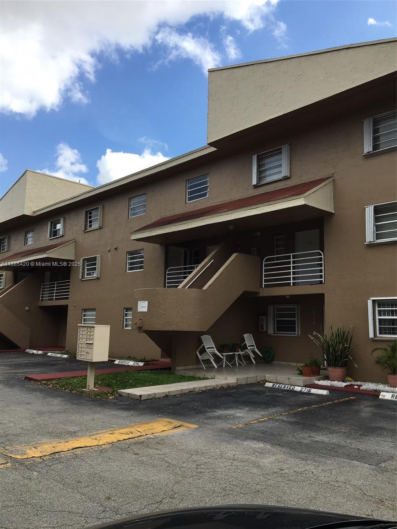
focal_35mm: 29
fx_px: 443
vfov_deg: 61.7
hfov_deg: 48.2
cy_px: 264
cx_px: 198
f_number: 2.2
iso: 25
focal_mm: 4.15
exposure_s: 1/1399
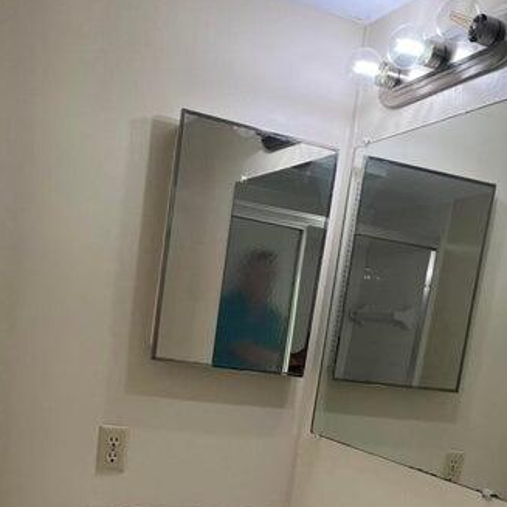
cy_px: 440
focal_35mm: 45
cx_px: 216
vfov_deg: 35.7
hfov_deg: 37.5
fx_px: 746
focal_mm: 5.1
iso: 64
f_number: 1.6
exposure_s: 1/120
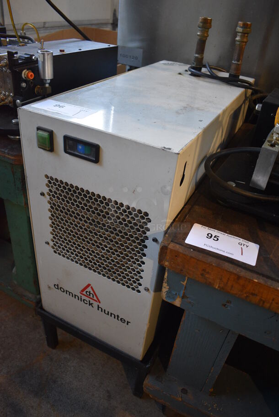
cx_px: 140
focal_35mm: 27
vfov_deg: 67.3
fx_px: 313
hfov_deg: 48.0
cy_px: 208
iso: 1400
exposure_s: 1/125
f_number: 3.5
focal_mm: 18
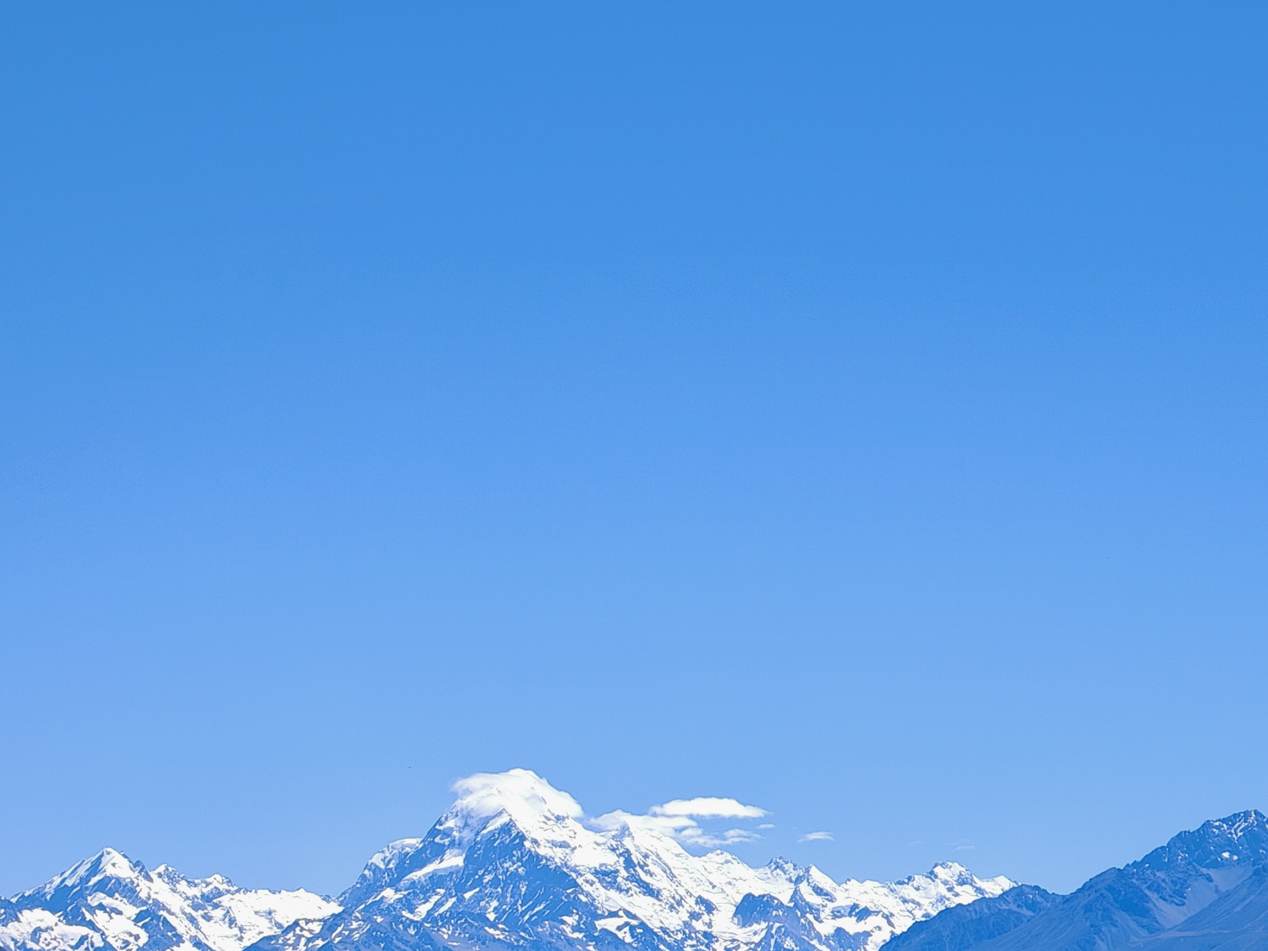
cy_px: 512
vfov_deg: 9.9
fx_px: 5495
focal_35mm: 150
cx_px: 180
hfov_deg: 13.1
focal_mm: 15.38
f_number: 2.6
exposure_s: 1/340
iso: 50
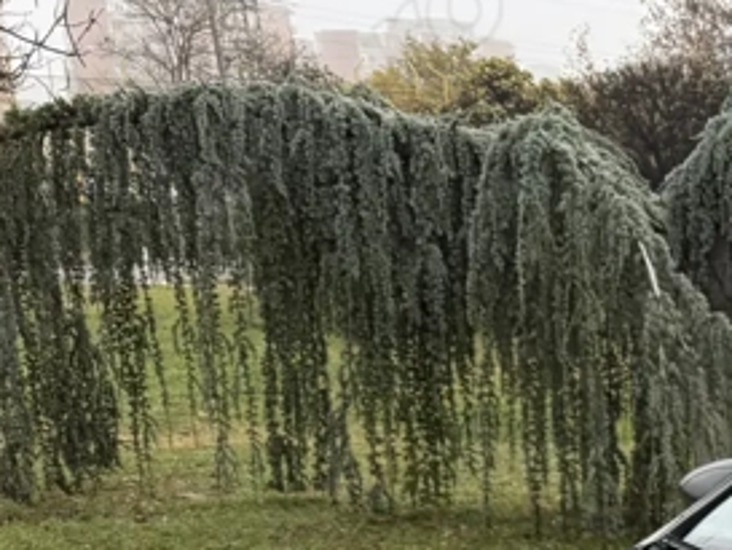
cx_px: 1153
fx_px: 1862
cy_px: 912
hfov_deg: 19.0
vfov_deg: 15.1
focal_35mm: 88
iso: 80
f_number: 1.78
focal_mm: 6.76
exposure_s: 1/547
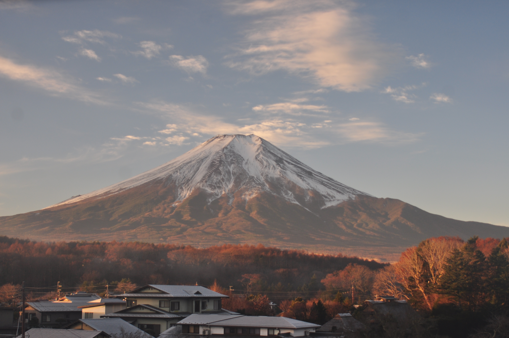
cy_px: 169
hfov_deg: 36.9
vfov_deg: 25.0
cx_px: 254
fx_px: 763
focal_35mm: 54
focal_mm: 36
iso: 200
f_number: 5
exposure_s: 1/100
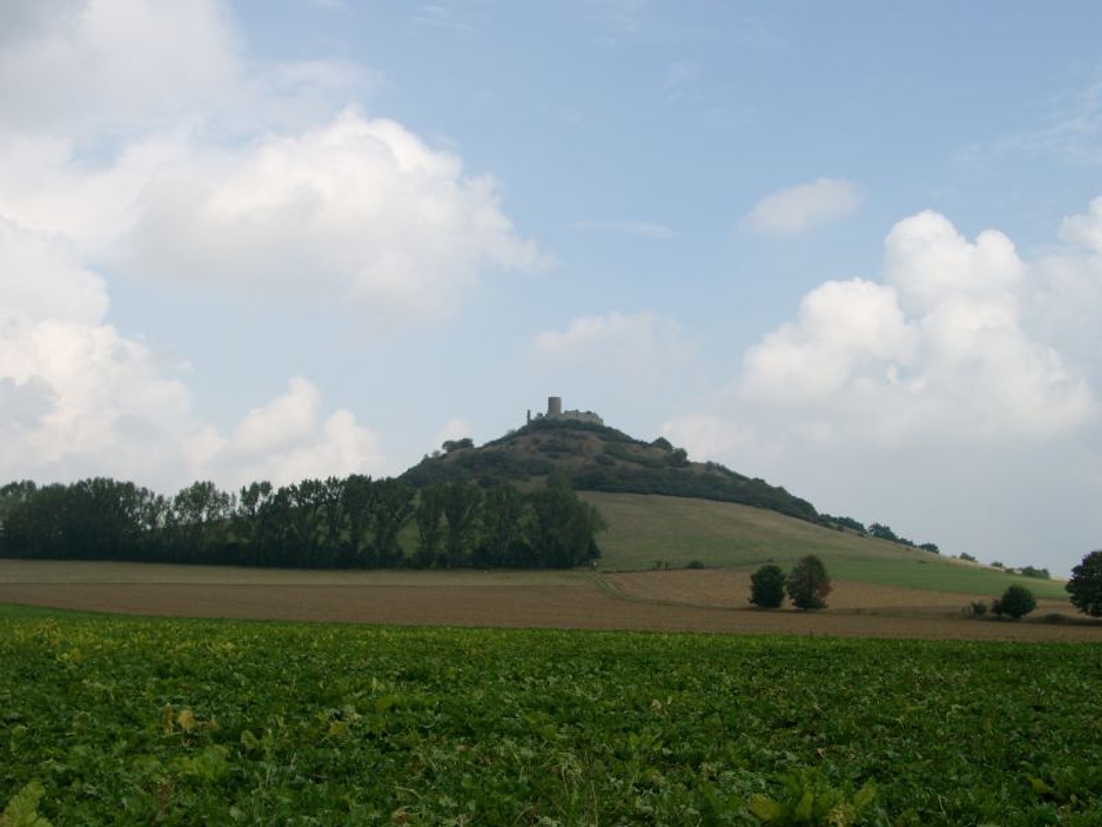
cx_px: 551
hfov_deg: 42.1
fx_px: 1433
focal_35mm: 45
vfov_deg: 32.2
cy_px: 414
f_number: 4
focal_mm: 9.29
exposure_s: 1/842
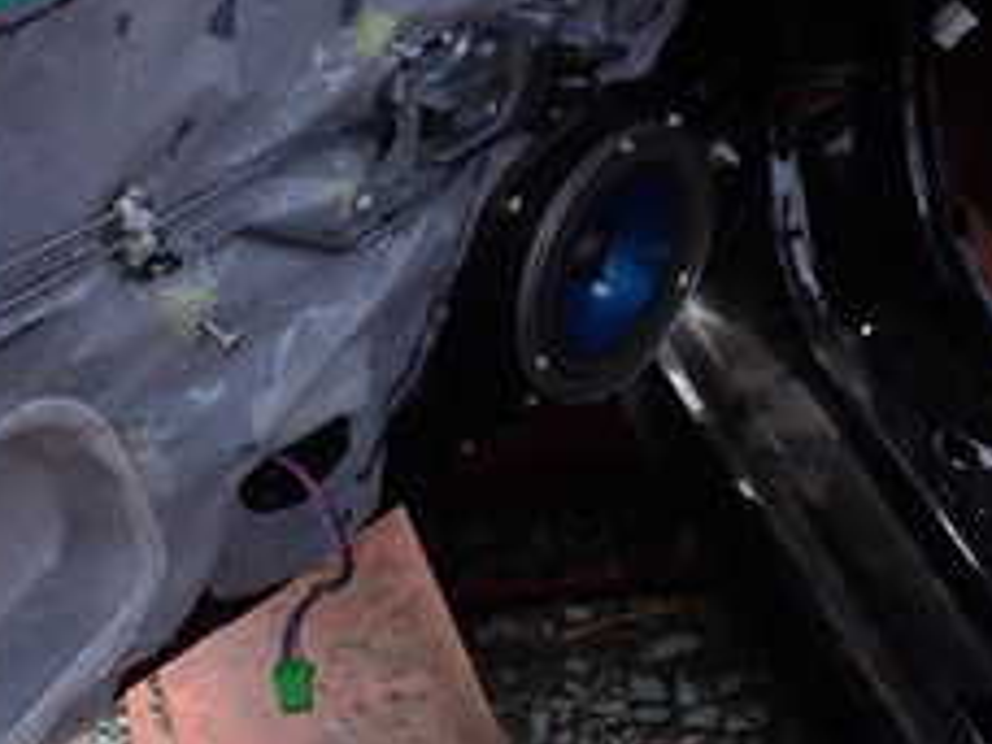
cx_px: -148
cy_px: 235
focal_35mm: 79
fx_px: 2264
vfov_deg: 18.6
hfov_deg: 23.0
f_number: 3.2
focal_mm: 5.4
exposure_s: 1/160
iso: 100
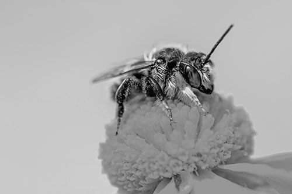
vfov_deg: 6.5
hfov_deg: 9.8
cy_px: 97
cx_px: 146
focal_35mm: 210
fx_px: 1703
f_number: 8.5
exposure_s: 1/500
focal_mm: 210
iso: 400
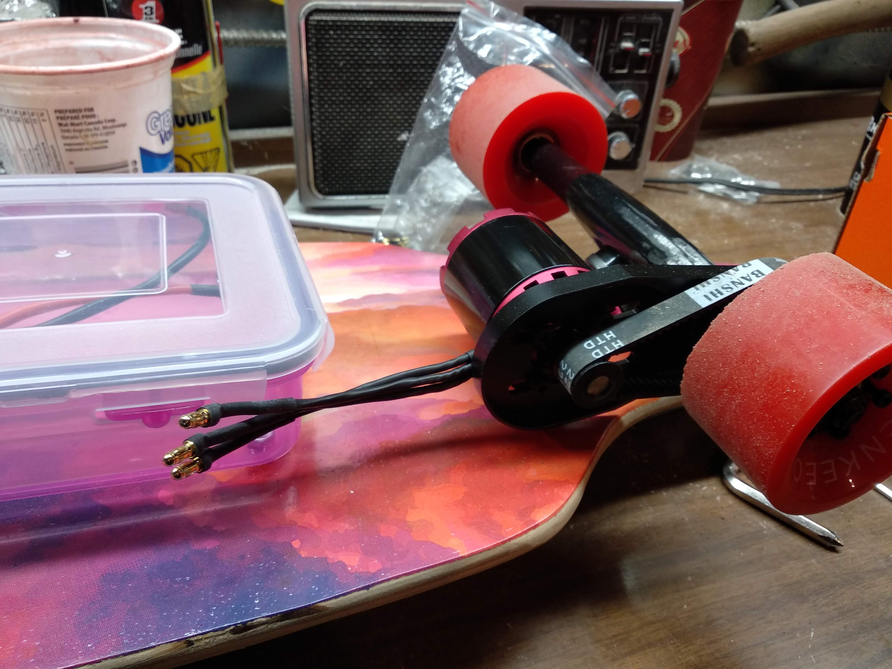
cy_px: 334
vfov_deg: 53.1
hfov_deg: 67.3
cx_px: 446
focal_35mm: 26
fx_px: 670
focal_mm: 3.81
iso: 320
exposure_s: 1/40
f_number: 2.2
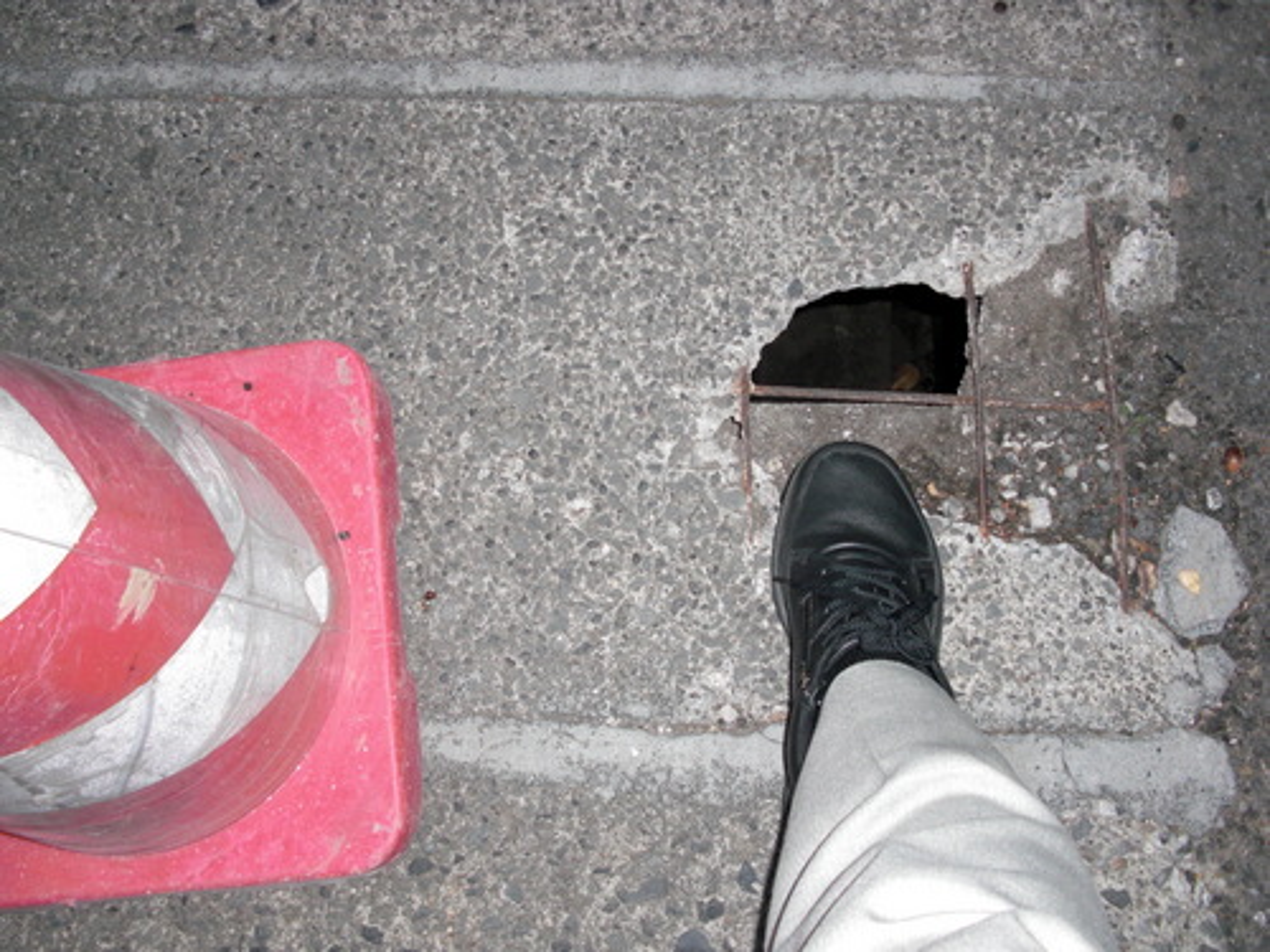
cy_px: 476
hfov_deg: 51.4
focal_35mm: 36
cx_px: 635
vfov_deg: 39.7
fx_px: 1321
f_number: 2.8
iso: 200
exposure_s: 1/60
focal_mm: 6.3
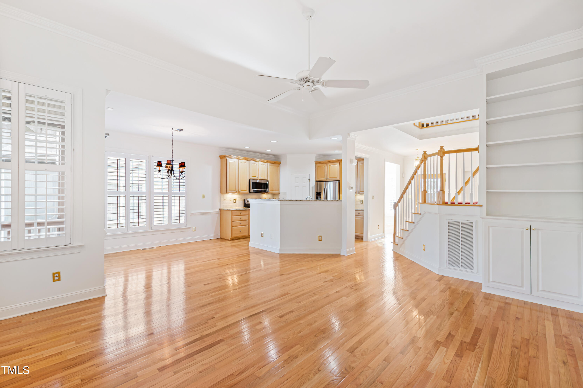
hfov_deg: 100.4
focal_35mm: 15
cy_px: 194
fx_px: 243
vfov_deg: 77.3
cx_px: 292
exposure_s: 1/1.25
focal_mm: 10
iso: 100
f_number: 8
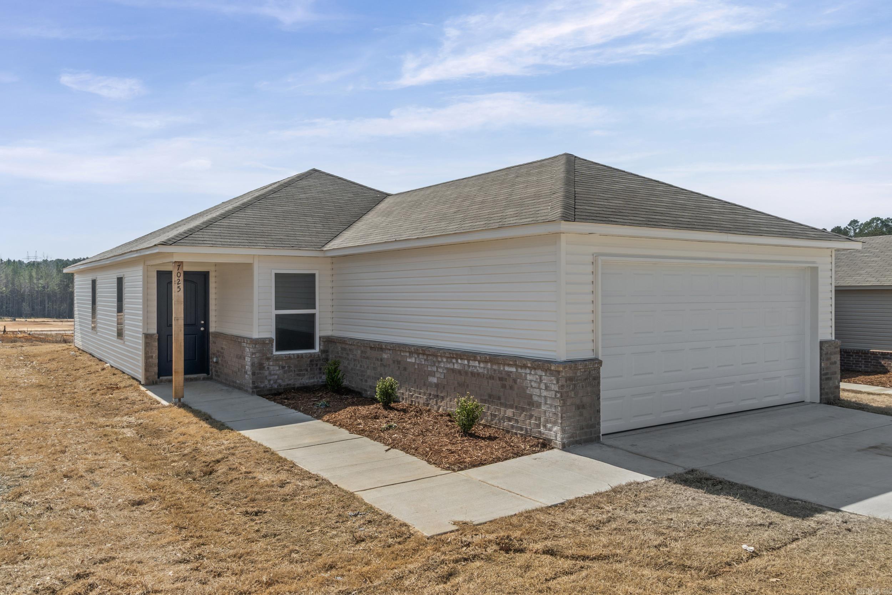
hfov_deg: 67.4
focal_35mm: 27
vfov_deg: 47.9
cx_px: 446
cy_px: 298
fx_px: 669
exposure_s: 1/200
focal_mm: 18
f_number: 9
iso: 250
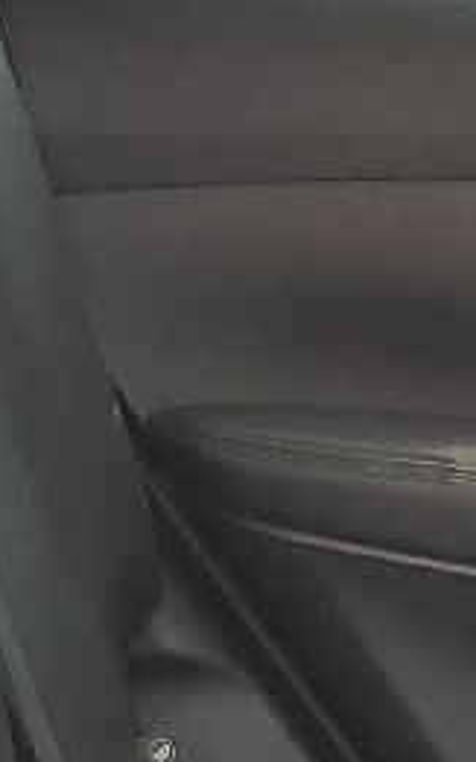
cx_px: 642
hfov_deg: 7.7
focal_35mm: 169
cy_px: 975
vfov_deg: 12.1
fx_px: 3510
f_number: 1.5
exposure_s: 1/345
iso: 50
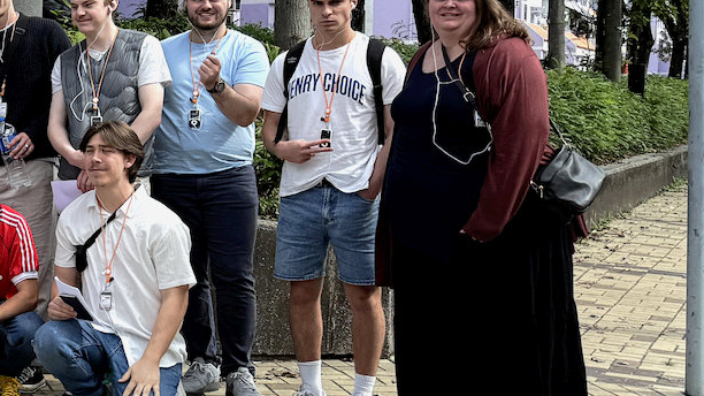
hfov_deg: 21.3
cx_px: -389
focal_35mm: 82
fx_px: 1530
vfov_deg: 14.7
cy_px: 128
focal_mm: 6.76
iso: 80
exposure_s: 1/3145
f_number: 1.78
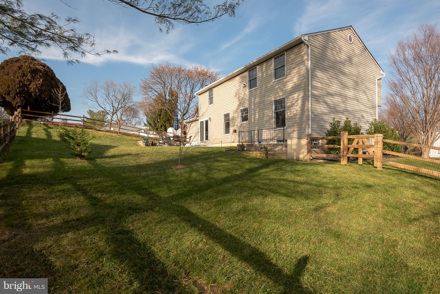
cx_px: 220
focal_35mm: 17
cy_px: 147
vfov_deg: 70.5
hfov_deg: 93.2
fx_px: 208
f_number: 16
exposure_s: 1/320
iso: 320
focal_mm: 17
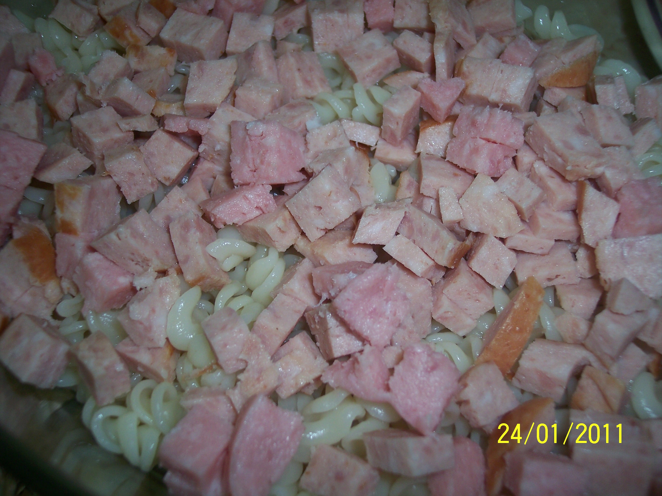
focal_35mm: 39
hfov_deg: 47.9
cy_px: 248
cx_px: 331
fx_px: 746
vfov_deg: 36.8
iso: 100
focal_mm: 8
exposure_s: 1/60
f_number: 2.8
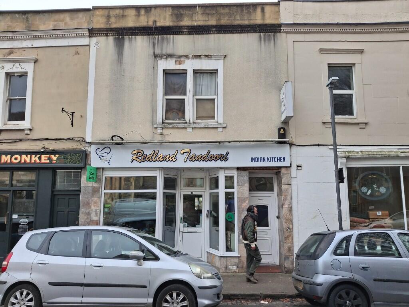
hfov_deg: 69.4
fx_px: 295
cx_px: 204
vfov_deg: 54.9
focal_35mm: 25
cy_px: 154
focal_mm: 4.69
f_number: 1.8
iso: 32
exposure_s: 1/501
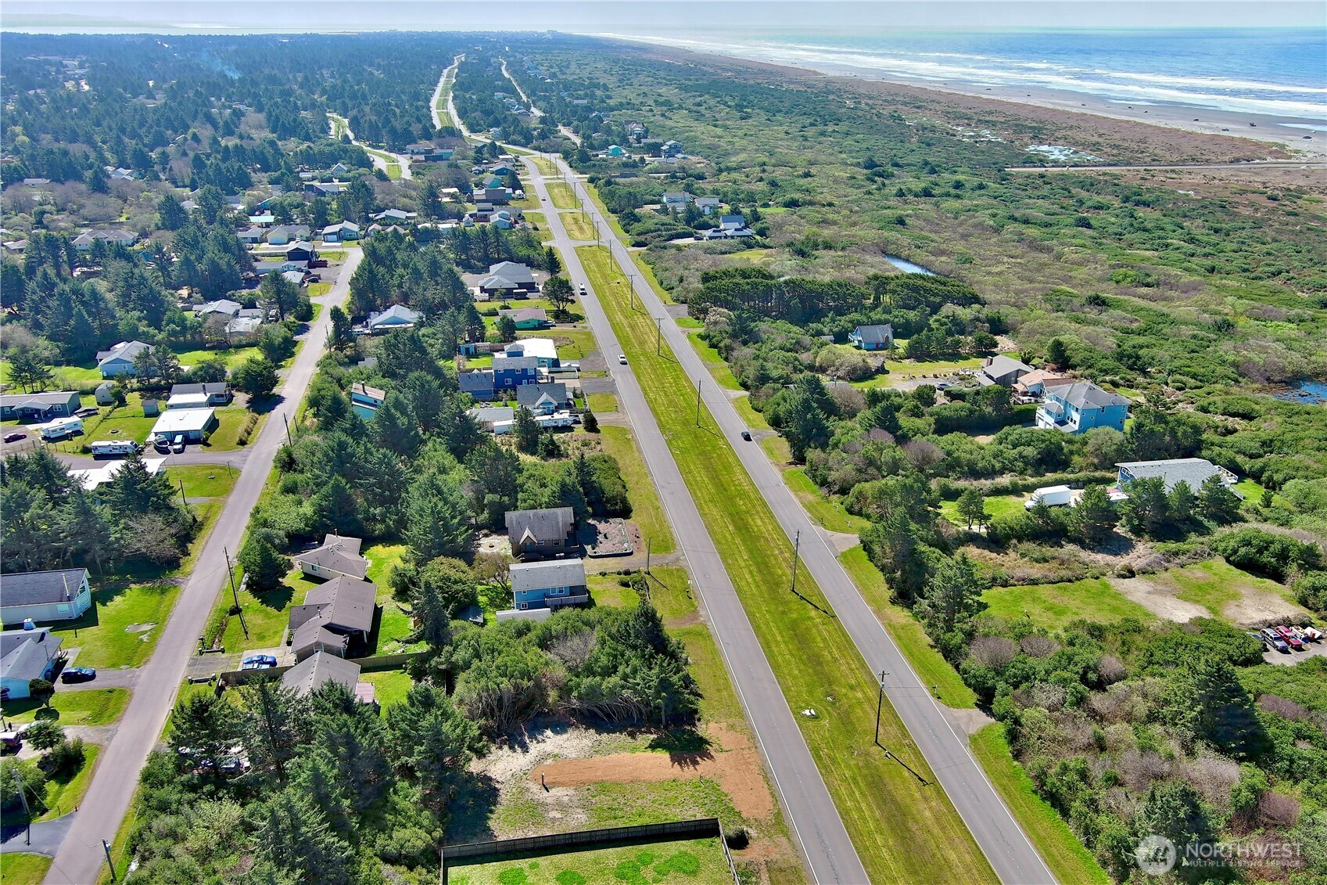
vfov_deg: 45.0
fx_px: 1069
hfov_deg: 63.7
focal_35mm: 29
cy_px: 442
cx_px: 664
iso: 100
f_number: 2.8
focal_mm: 10.57
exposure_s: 1/851
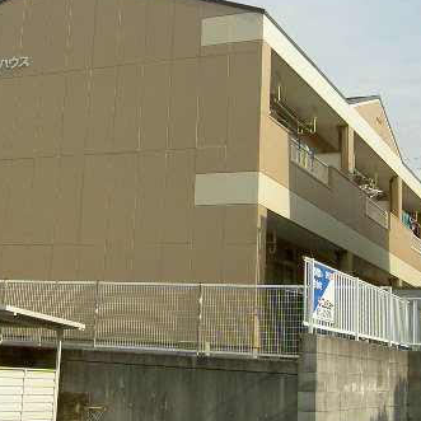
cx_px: 135
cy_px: 168
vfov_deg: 26.4
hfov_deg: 26.3
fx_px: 894
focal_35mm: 65
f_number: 4.9
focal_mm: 6.3
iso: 50
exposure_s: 1/400
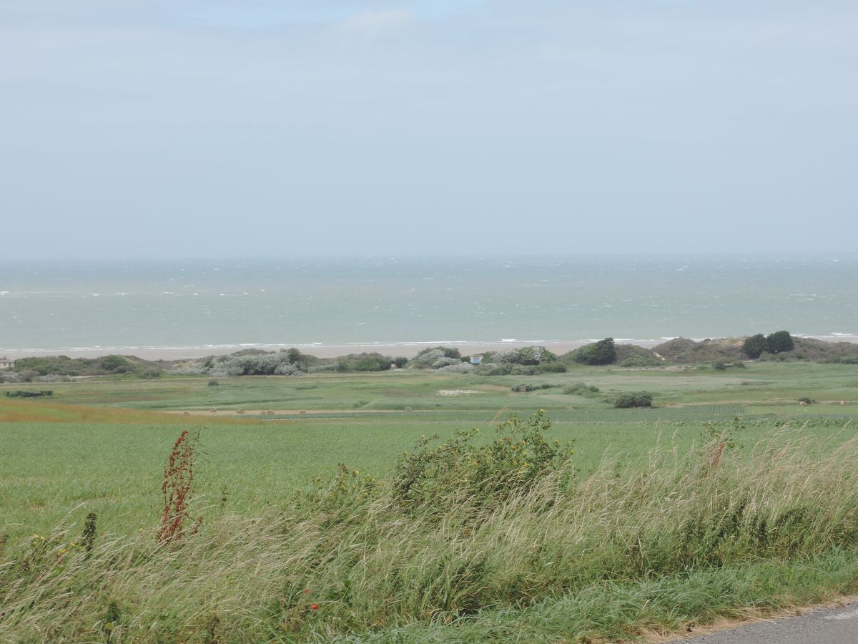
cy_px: 322
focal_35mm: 120
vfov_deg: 12.3
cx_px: 429
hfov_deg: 16.4
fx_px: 2974
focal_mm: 25.5
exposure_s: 1/200
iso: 80
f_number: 7.1
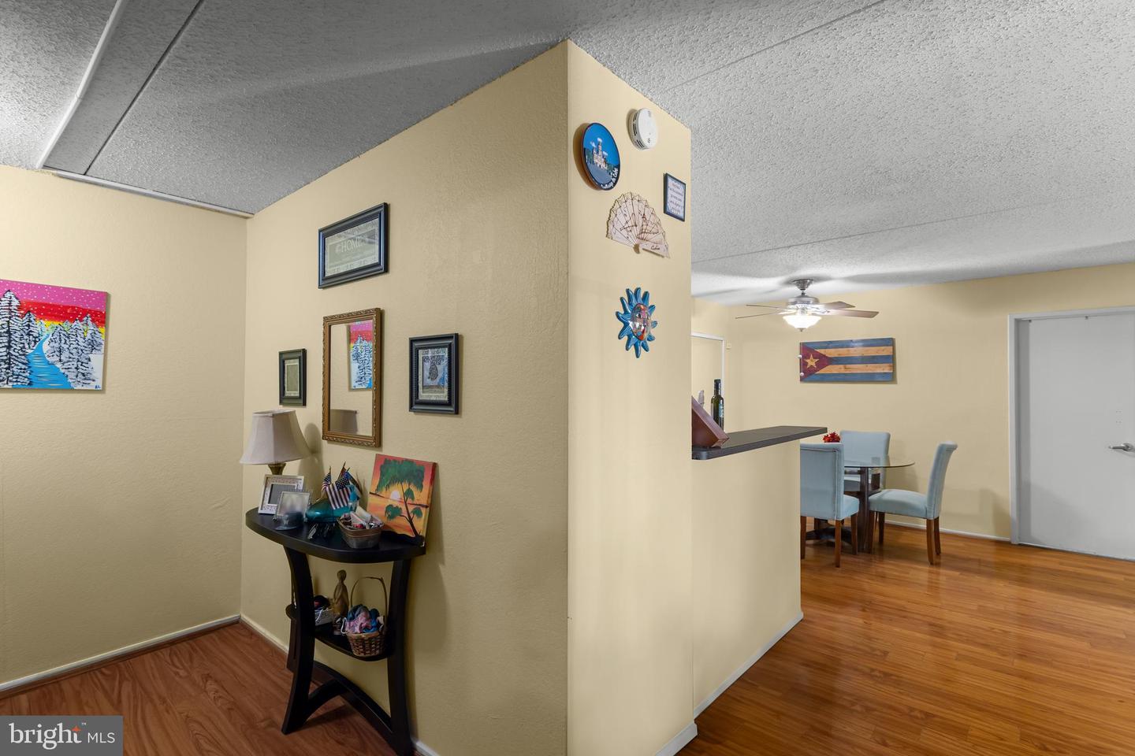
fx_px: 504
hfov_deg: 96.7
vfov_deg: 73.7
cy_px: 378
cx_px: 568
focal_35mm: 16
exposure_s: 1.3
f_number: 8
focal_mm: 11
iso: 250
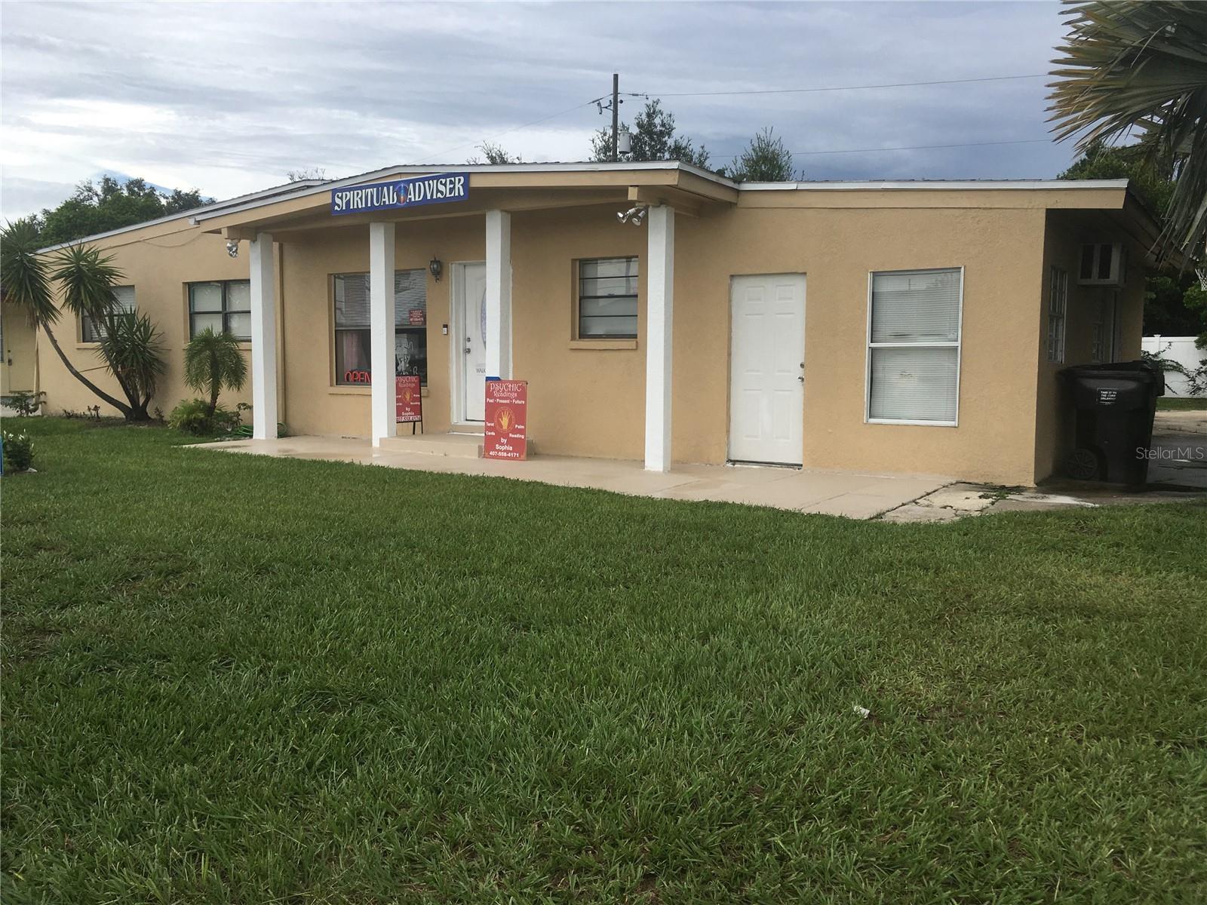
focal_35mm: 29
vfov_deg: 48.2
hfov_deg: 61.7
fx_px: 1011
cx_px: 604
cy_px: 452
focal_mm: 4.15
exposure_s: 1/1183
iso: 25
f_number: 2.2
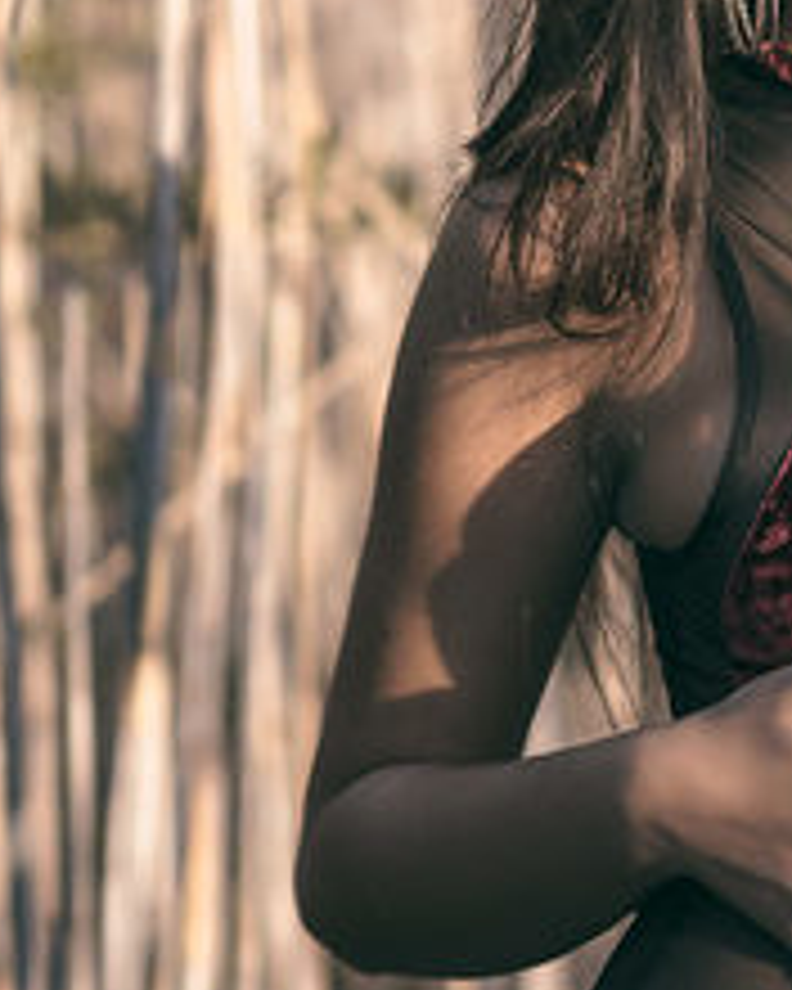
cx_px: 864
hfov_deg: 7.1
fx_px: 6387
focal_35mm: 218
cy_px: 396
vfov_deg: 8.9
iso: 100
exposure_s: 1/1250
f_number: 2
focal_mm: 85
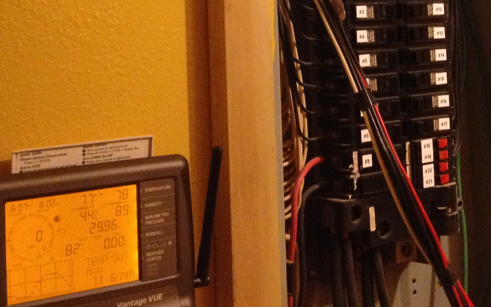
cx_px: 413
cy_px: -49
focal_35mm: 81
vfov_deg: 15.6
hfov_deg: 25.0
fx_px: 1084
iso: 400
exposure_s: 1/20
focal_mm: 4.28
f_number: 2.4
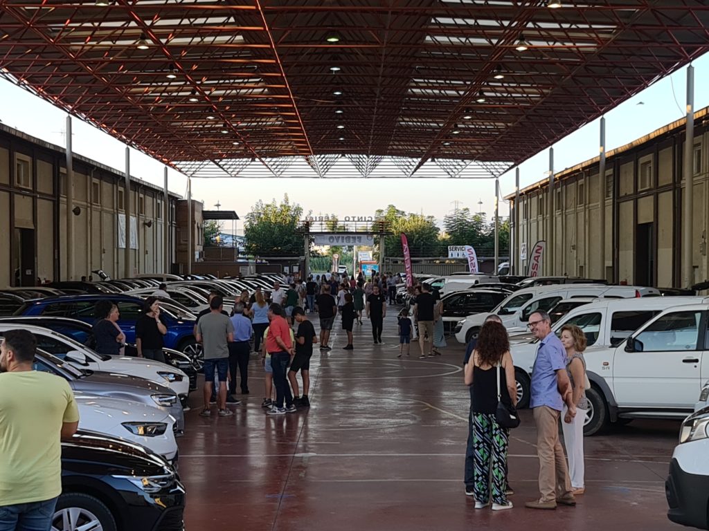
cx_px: 354
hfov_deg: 69.4
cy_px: 266
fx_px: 512
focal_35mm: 25
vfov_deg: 54.9
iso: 50
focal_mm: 7
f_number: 1.8
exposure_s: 1/140
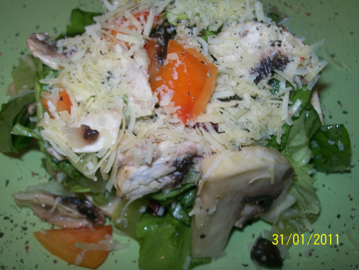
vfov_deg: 32.2
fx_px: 467
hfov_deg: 42.1
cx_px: 180
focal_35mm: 45
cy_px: 135
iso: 80
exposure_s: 1/40
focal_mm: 7.6
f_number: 3
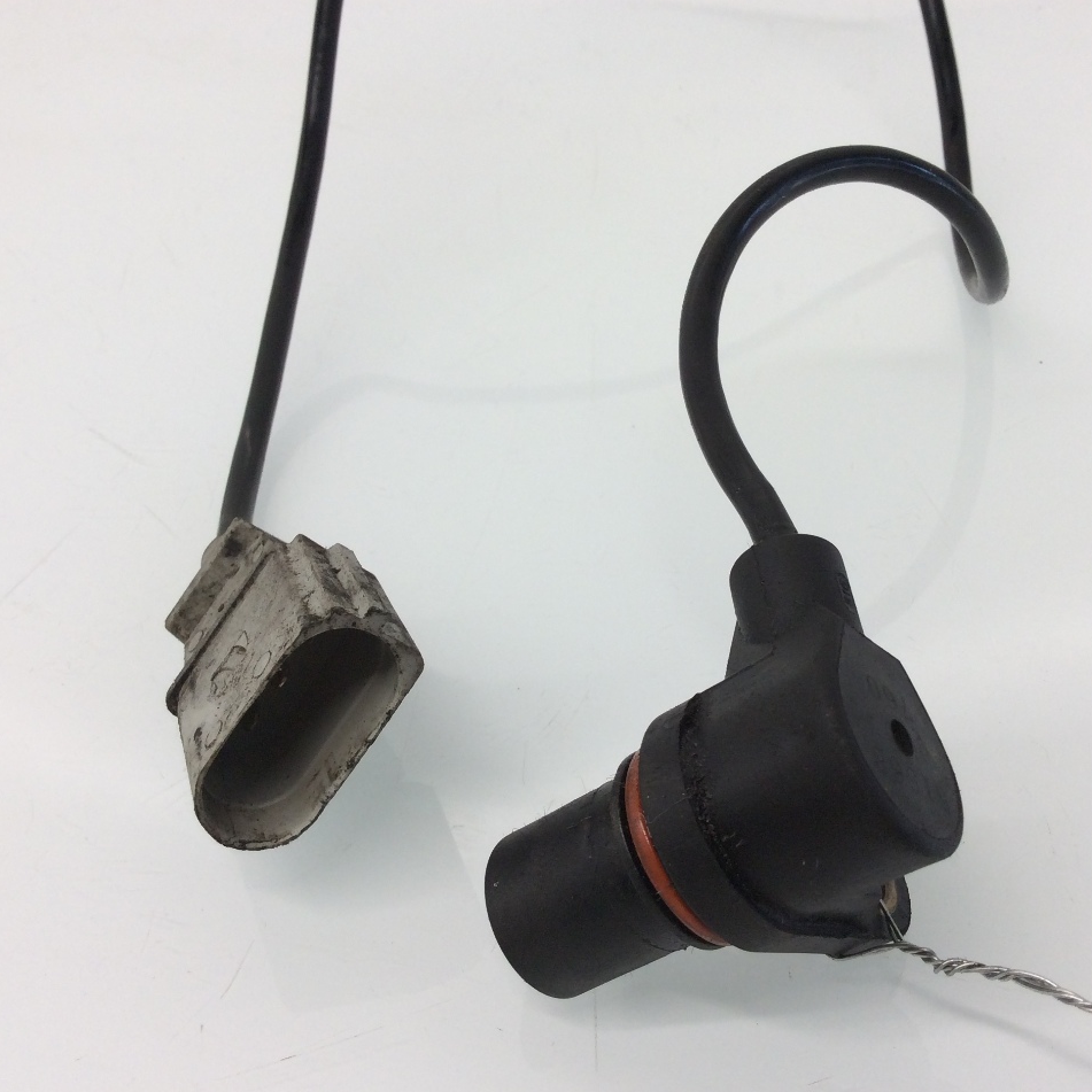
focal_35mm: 38
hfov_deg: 43.8
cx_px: 613
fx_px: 1356
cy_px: 548
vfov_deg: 43.9
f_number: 2.4
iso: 40
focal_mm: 3.3
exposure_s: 1/60
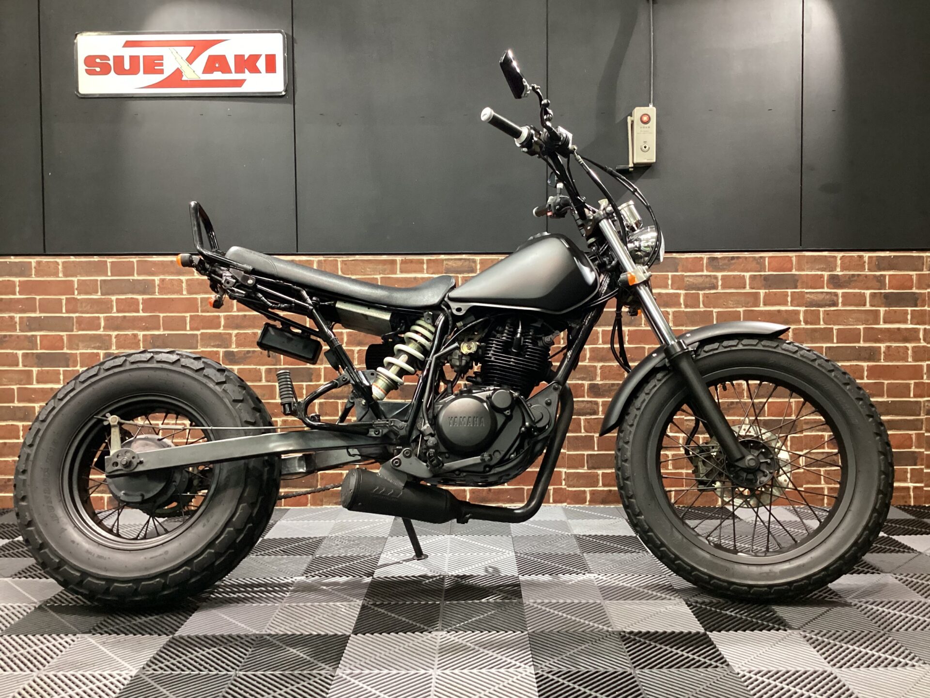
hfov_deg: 58.4
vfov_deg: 45.4
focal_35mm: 31
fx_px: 833
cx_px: 465
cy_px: 349
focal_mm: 3.3
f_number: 2.4
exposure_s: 1/30
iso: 400
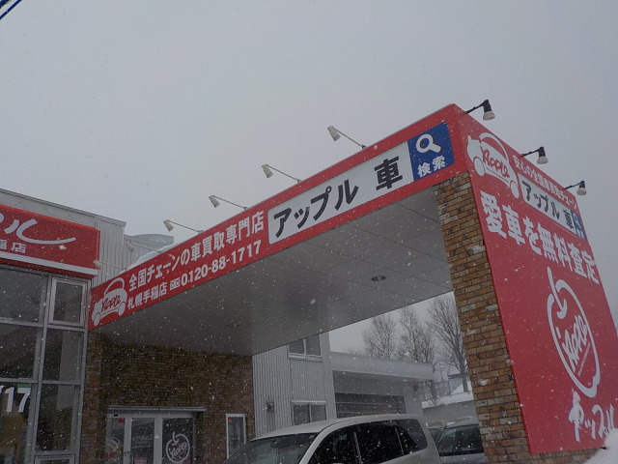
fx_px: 536
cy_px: 232
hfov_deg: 60.0
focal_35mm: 30
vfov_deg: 46.8
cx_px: 309
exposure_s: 1/2000
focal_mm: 4.1
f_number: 3.3
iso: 125
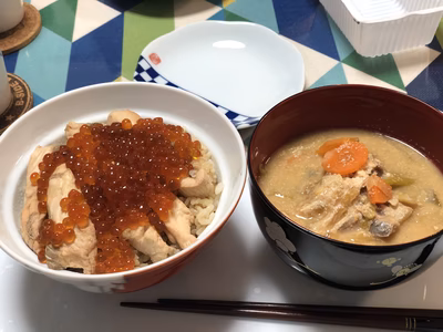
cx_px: 222
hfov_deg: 36.8
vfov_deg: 28.0
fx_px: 665
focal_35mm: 52
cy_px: 166
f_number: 2.4
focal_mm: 6
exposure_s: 1/40
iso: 100
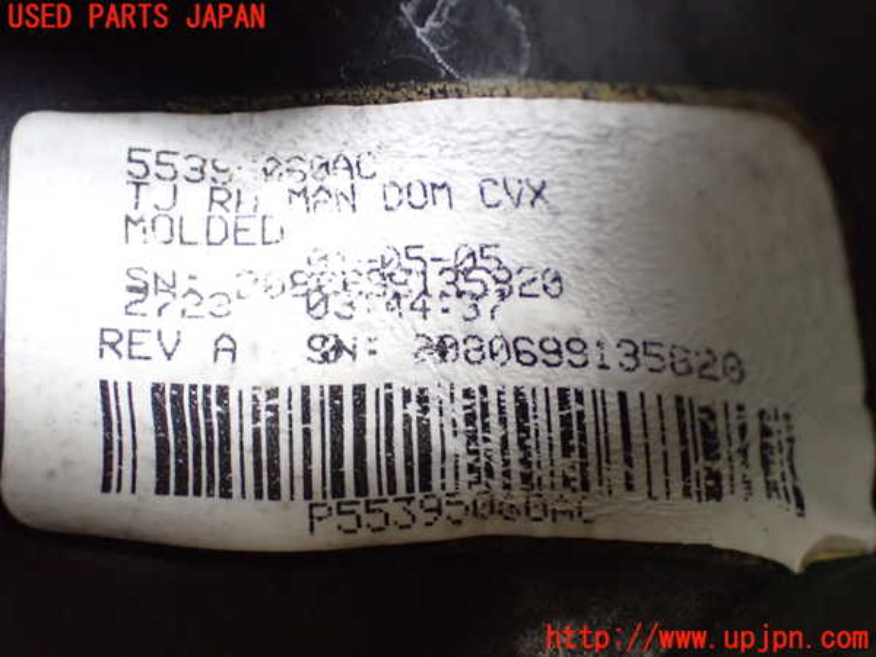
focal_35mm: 54
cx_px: 438
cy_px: 328
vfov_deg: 27.0
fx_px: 1367
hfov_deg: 35.5
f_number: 3.3
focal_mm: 9.65
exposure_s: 1/50
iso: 1250
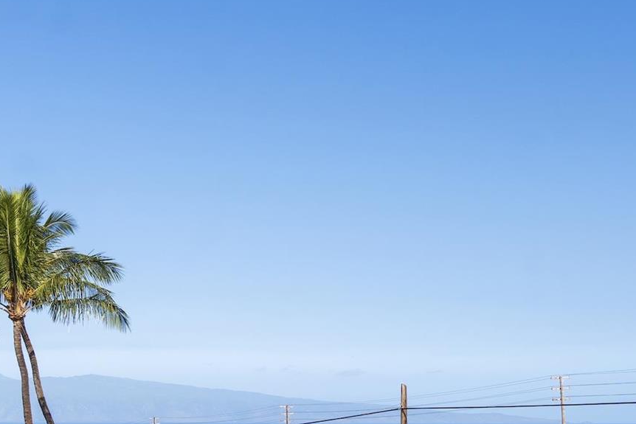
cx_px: 303
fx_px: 1007
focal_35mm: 57
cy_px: 415
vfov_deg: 22.9
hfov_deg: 35.0
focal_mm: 16
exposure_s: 1/50
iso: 100
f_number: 8
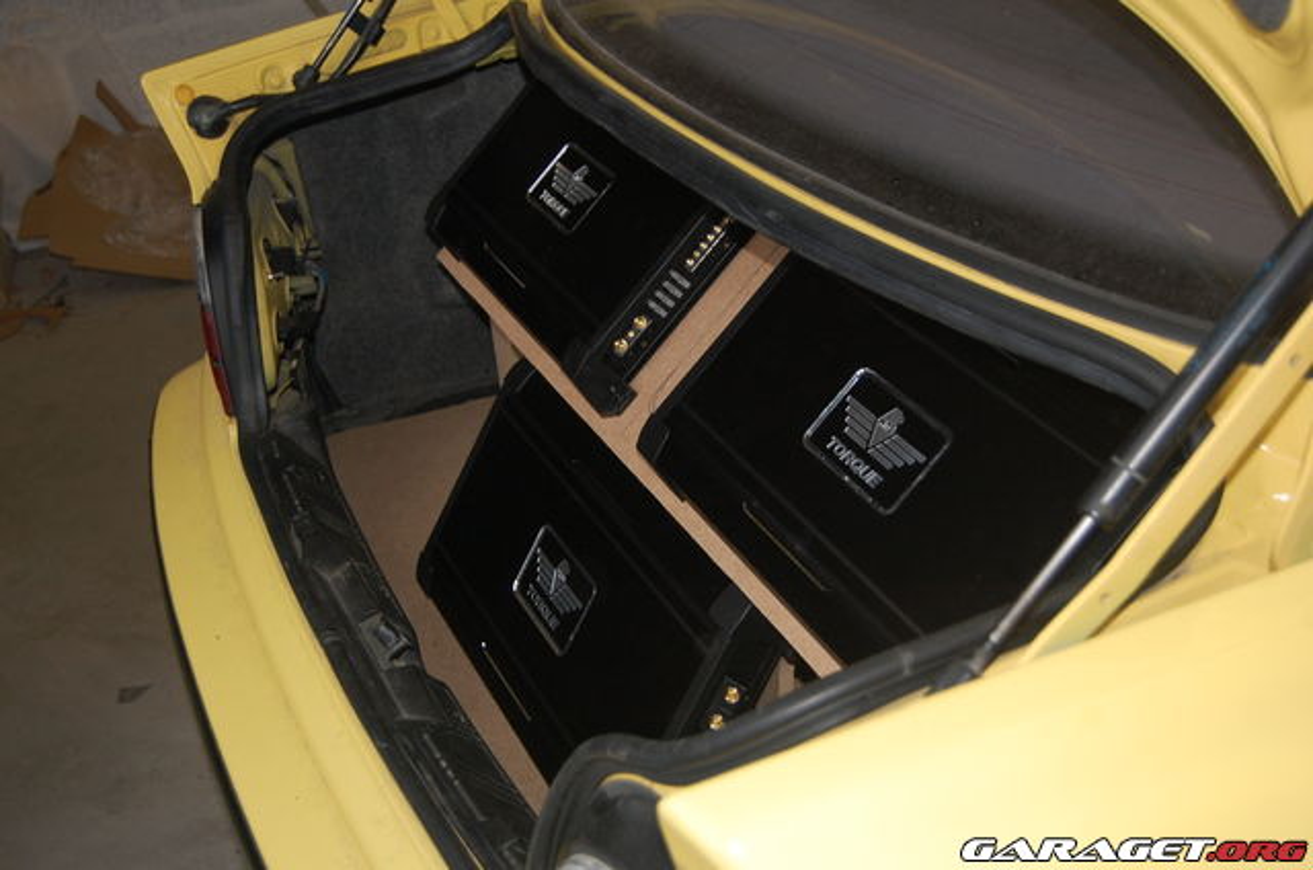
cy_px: 435
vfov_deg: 28.8
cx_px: 656
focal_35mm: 46
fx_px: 1693
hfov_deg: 42.4
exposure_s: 1/60
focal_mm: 31
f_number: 4.5
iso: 400
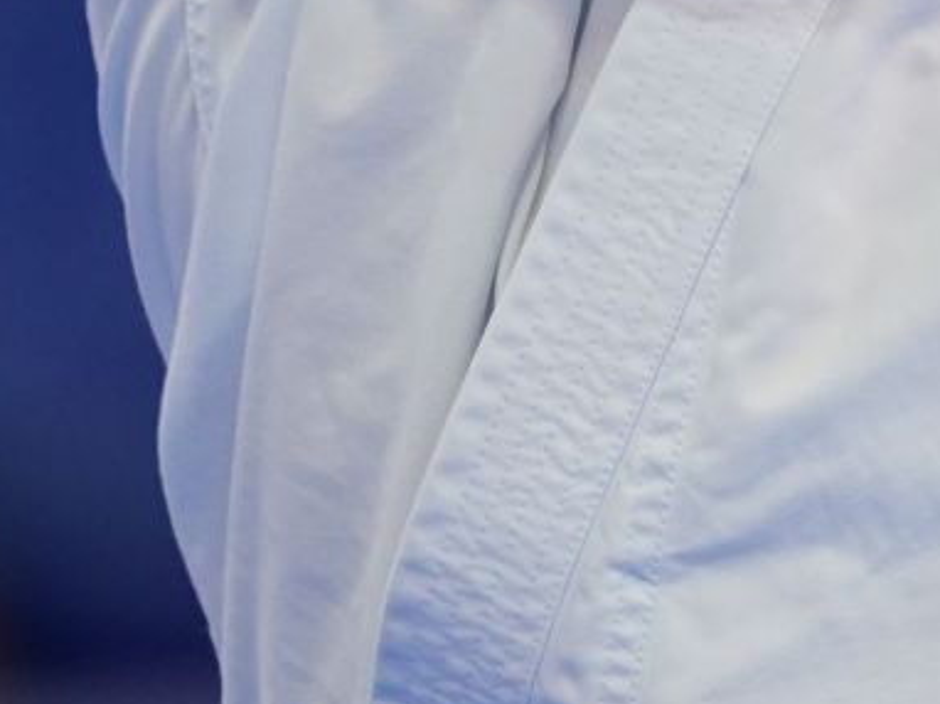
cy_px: -598
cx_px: 1243
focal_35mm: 1813
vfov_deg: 0.8
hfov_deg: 1.1
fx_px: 49201
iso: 2000
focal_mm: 400
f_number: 2.8
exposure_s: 1/500
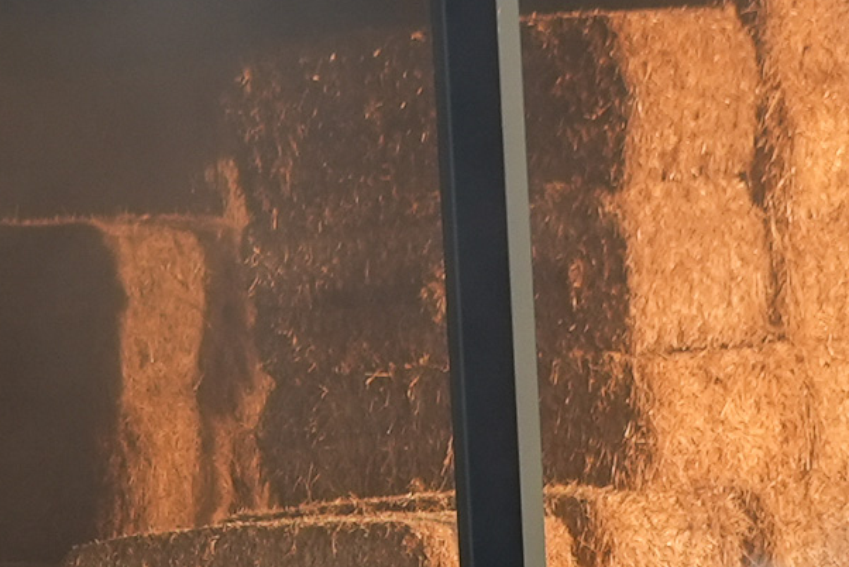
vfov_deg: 1.2
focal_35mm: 1148
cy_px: 781
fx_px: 27085
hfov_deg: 1.8
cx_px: 543
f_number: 8
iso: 500
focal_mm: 240
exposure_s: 1/400
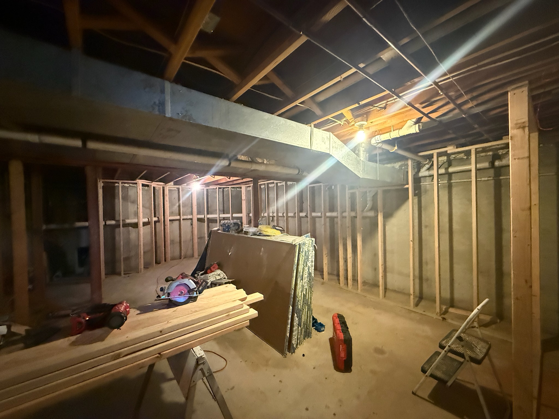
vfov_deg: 85.7
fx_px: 226
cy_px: 210
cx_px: 280
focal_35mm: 14
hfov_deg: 102.1
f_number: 2.2
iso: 1250
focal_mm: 2.22
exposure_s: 1/60
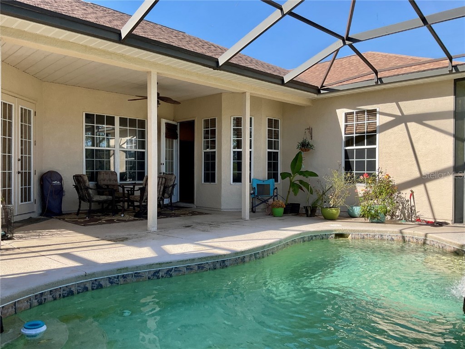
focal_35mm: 29
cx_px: 232
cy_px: 174
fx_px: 390
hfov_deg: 61.7
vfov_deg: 48.2
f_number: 1.8
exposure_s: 1/428
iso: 16
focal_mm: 3
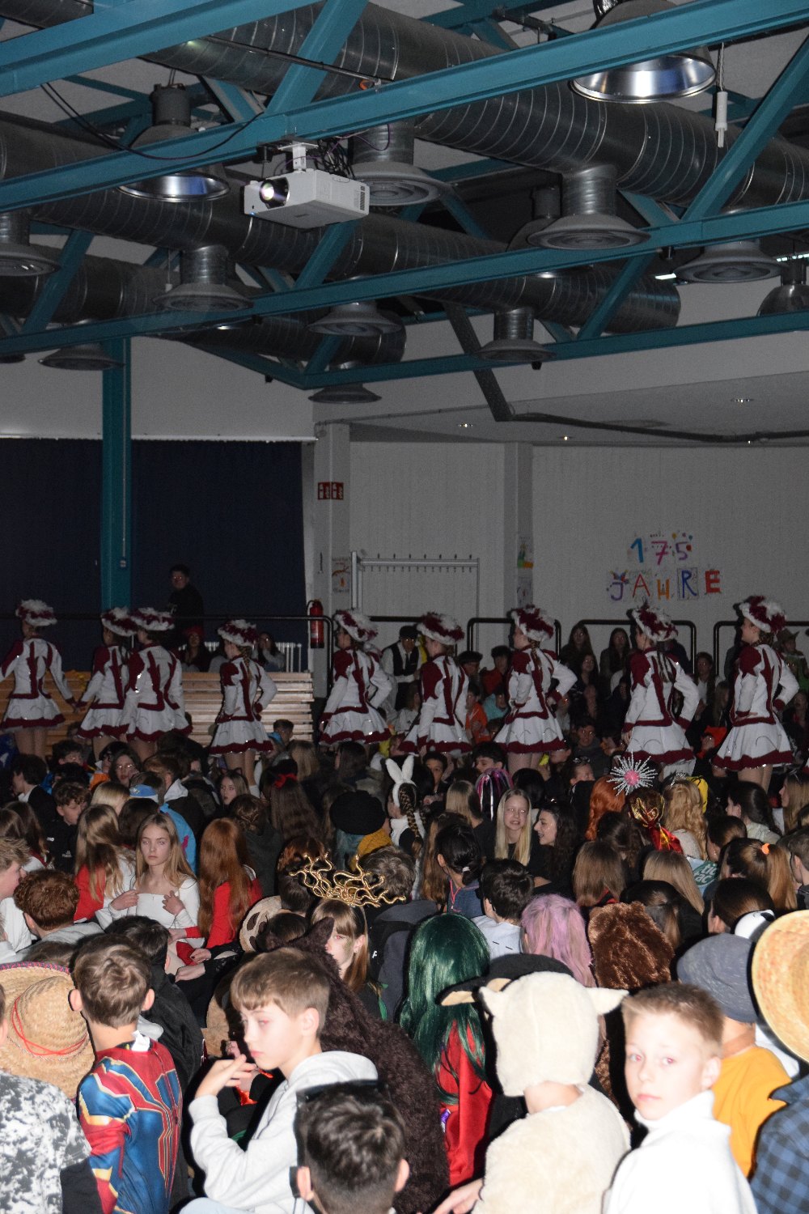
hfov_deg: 23.8
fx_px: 1921
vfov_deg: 35.1
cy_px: 607
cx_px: 404
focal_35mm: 57
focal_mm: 38
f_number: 3.5
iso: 3200
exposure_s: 1/60
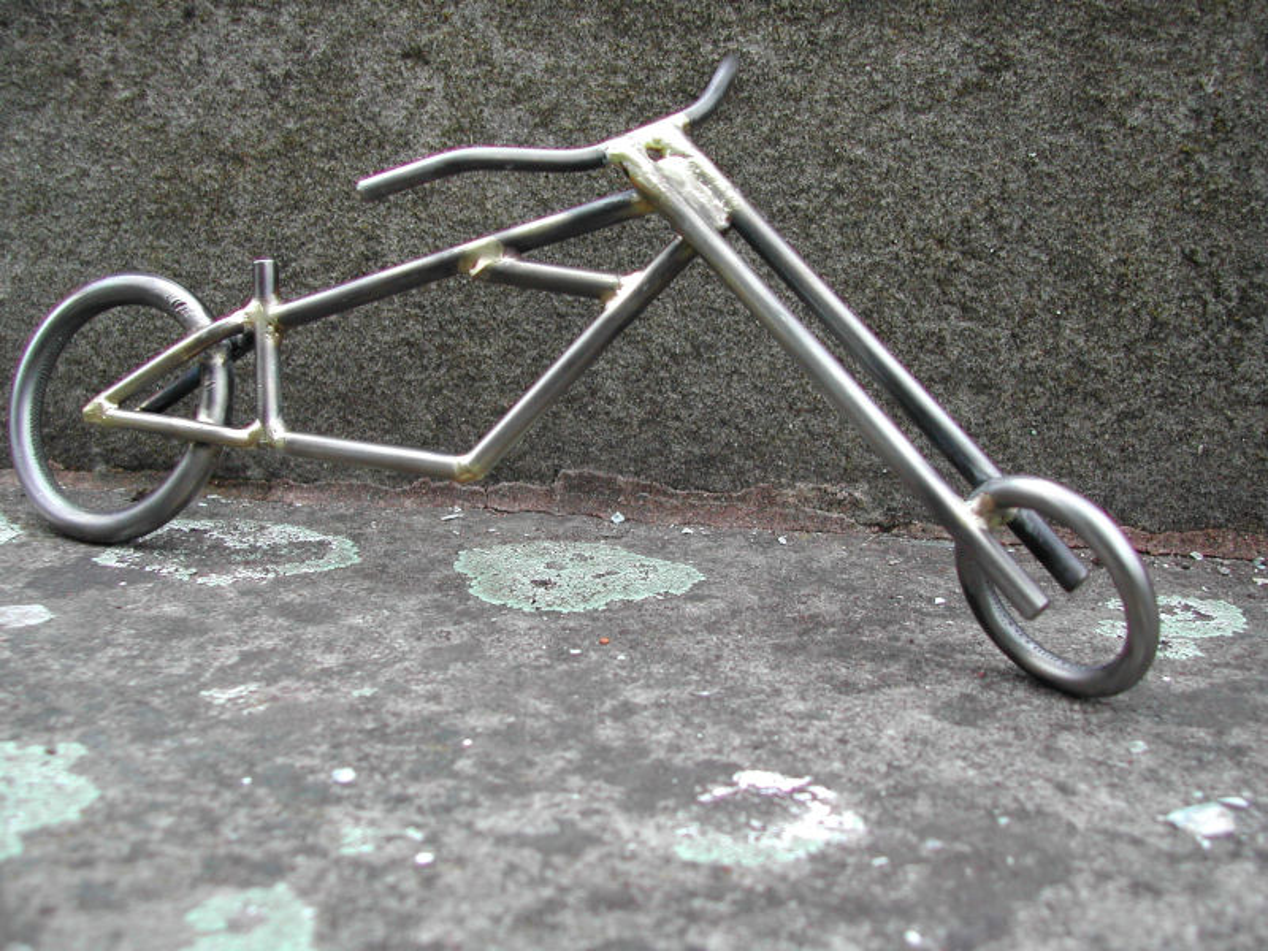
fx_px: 1392
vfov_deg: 37.7
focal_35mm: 38
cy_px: 476
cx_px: 634
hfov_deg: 49.0
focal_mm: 8
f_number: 2.8
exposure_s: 1/76.1
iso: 100
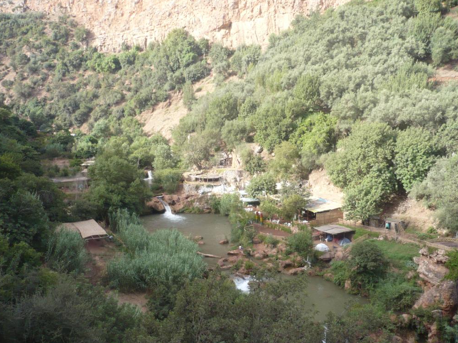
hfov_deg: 51.3
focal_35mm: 36
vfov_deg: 39.7
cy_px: 173
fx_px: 476
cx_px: 223
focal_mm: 5.8
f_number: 2.8
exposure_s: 1/250
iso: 100
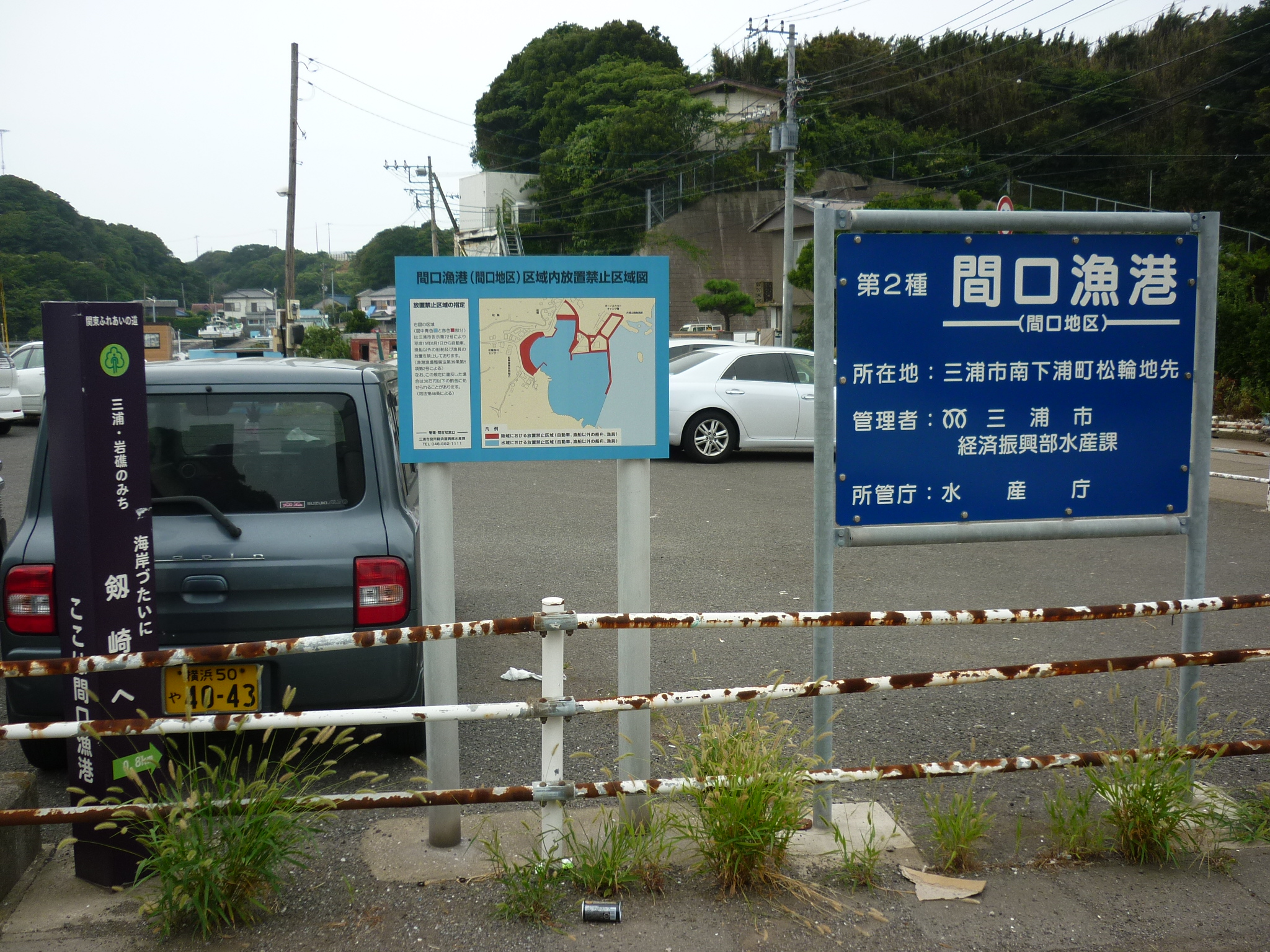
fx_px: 1211
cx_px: 635
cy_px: 476
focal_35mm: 33
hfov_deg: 55.4
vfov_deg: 42.9
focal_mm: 5.5
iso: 80
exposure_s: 1/1000
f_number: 2.8
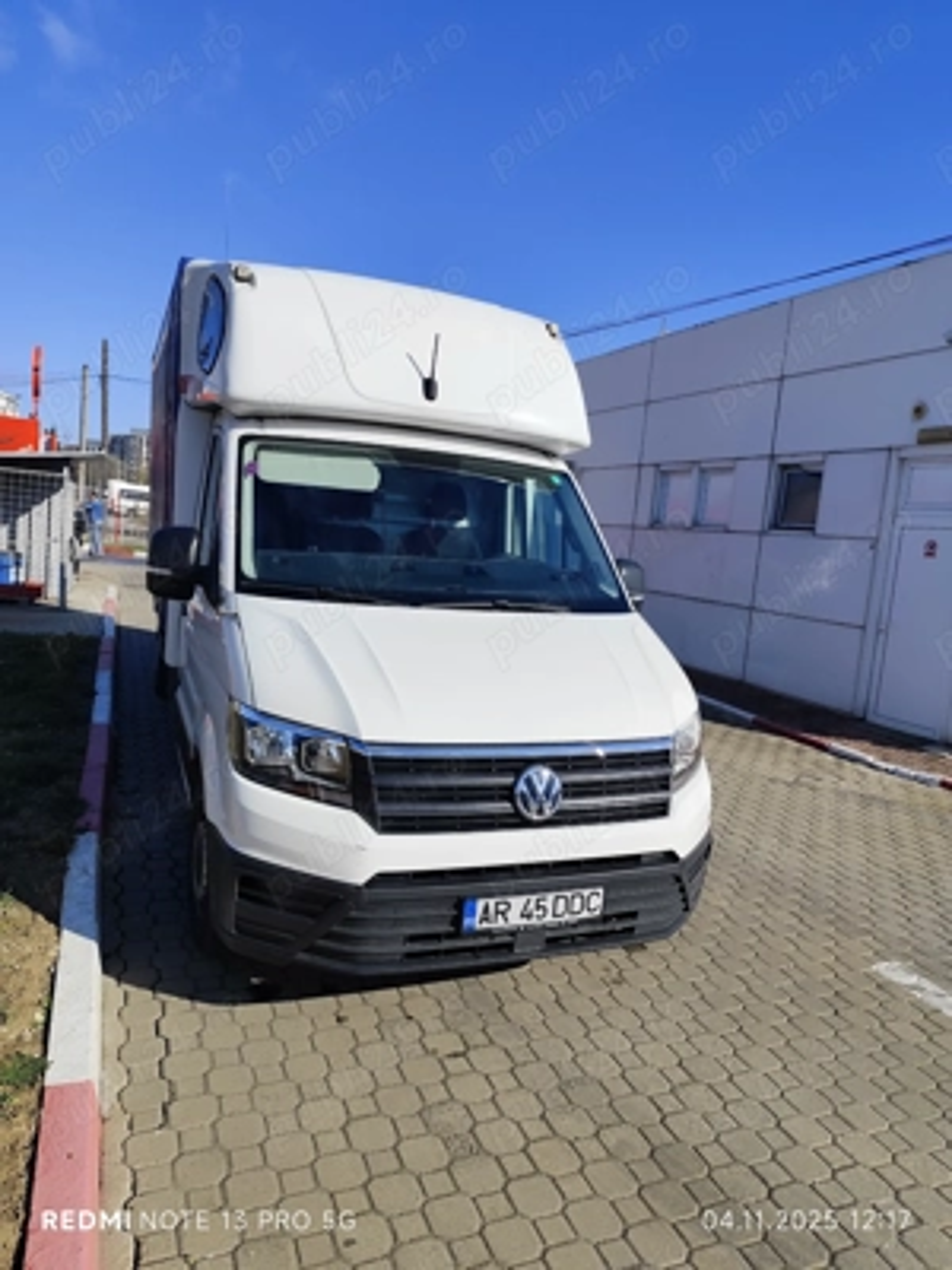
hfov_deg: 58.9
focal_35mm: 23
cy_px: 635
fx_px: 843
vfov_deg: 73.9
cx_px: 476
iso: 50
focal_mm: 6.19
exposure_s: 1/1722
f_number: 1.65
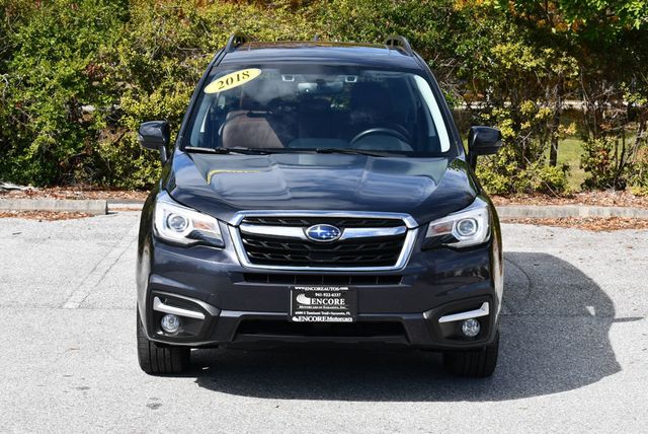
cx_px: 324
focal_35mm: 84
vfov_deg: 16.3
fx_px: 1513
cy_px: 217
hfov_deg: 24.2
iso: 110
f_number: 8
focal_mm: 42
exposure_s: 1/250
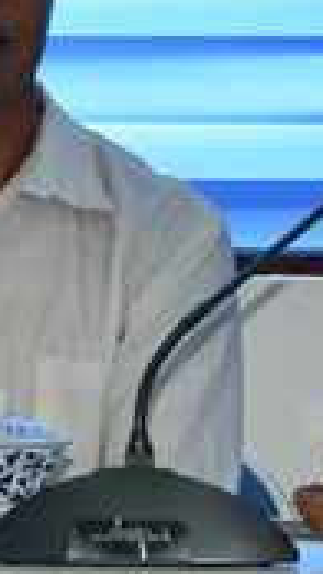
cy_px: 30
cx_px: 804
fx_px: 5841
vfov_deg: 5.6
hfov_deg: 3.1
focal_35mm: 384
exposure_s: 1/100
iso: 400
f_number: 5
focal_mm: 82
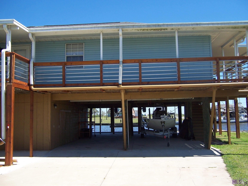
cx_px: 124
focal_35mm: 33
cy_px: 93
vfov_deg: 42.9
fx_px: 236
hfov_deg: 55.4
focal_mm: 5.5
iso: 80
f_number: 3.4
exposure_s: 1/750
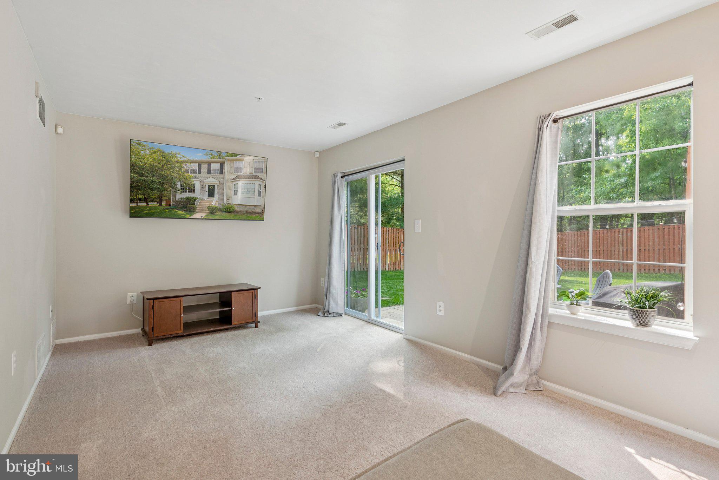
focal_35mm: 17
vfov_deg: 70.5
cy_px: 240
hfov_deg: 93.3
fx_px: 340
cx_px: 360
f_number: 9
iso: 200
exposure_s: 1/5
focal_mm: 17
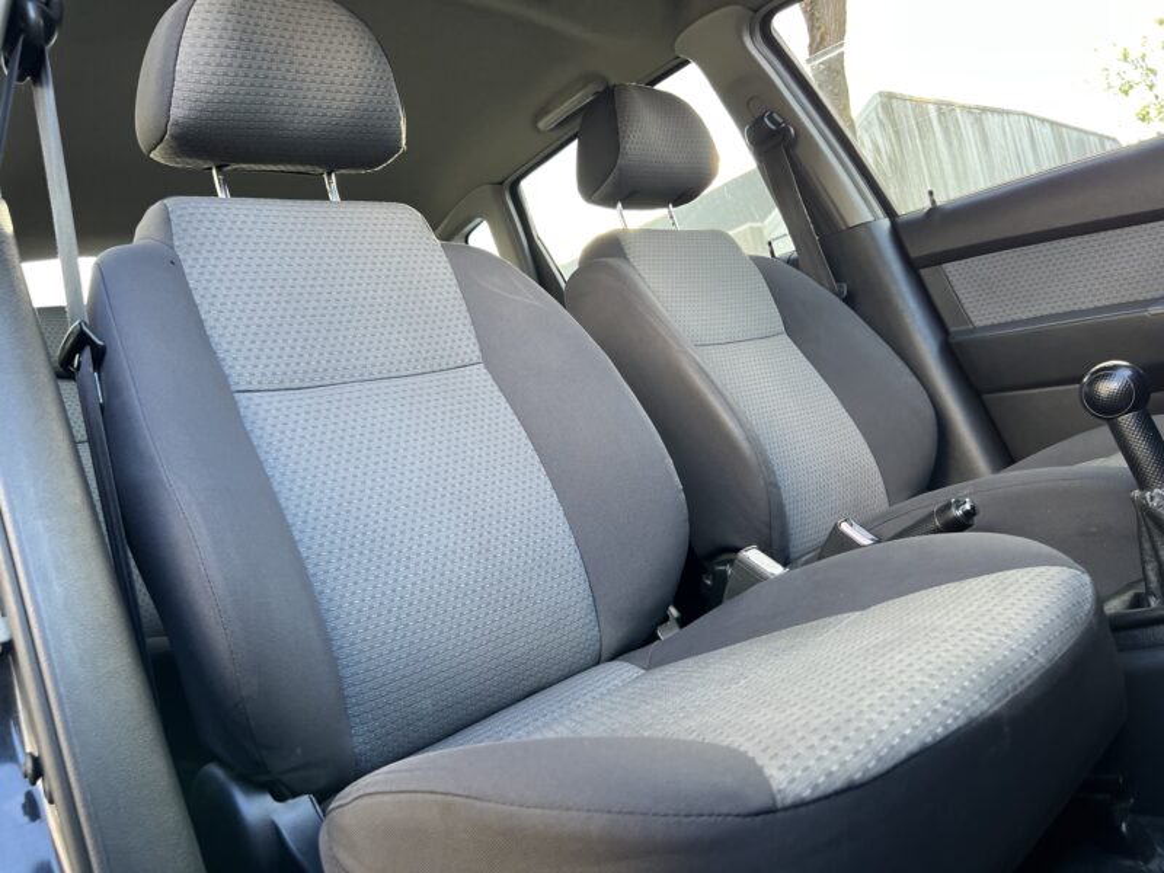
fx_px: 874
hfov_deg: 67.3
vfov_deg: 53.1
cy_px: 436
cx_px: 582
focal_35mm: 26
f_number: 1.5
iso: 125
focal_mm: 5.7
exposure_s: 1/121
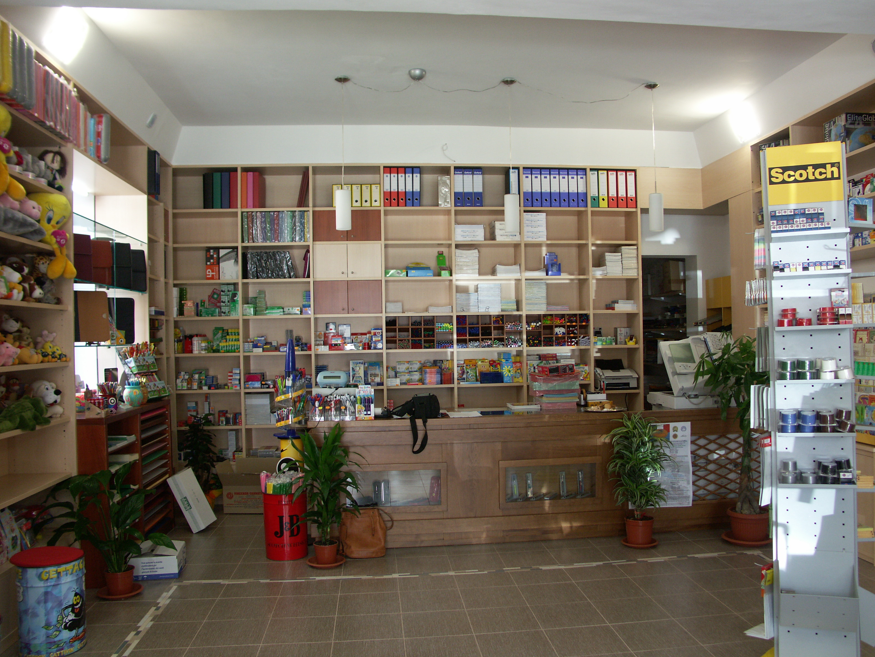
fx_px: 733
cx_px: 444
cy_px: 323
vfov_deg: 48.2
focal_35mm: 29
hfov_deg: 61.7
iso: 100
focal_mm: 7.2
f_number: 2.8
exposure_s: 1/25
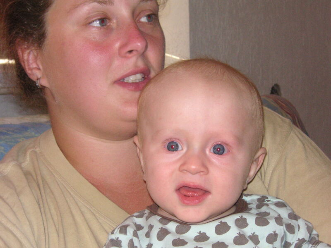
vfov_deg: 19.4
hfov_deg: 25.7
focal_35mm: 76
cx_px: 166
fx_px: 727
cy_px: 124
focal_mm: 12.6
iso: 160
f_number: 4.4
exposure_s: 1/90
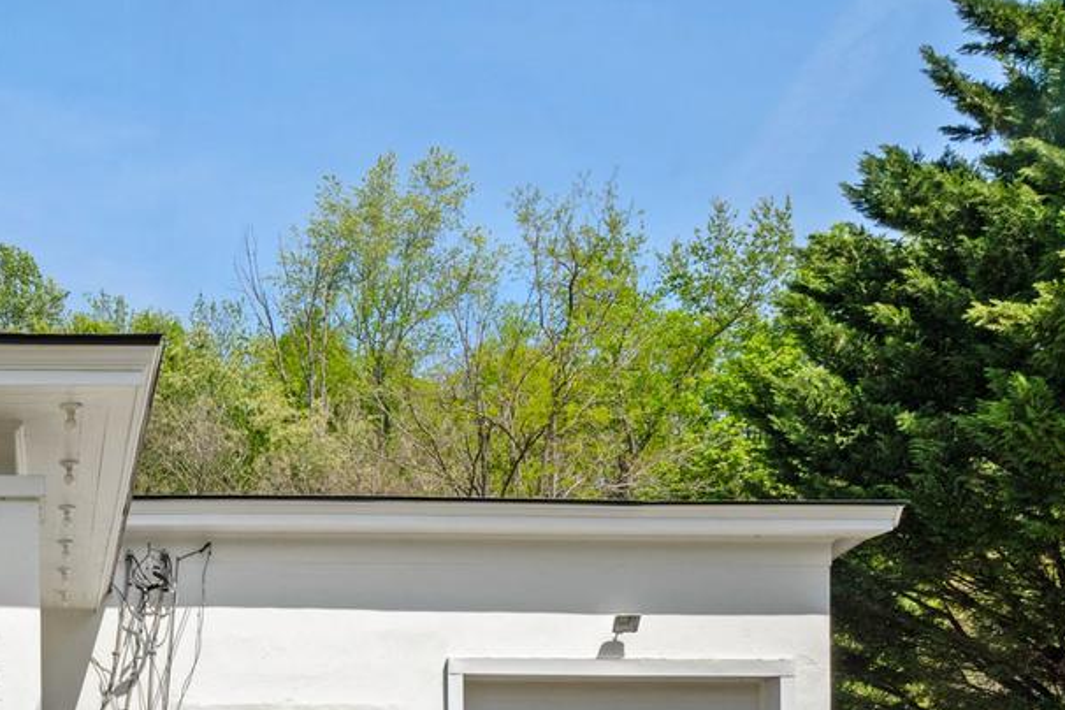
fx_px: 1124
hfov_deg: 46.9
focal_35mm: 38
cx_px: 160
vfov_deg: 32.6
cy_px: 687
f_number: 14
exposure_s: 1/320
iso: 250
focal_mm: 16
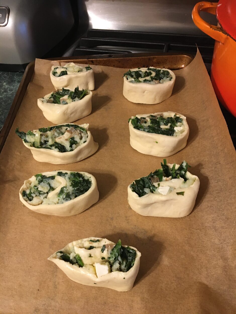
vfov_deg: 61.7
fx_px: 264
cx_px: 118
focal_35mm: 29
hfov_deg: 48.2
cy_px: 157
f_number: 2.2
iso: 125
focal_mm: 4.15
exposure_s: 1/30
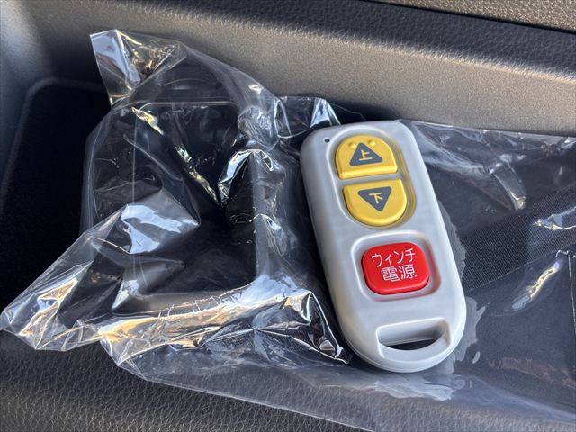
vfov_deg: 28.0
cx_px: 288
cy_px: 216
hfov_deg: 36.8
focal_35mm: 52
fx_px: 865
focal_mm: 5.96
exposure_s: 1/60
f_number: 1.6
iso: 64
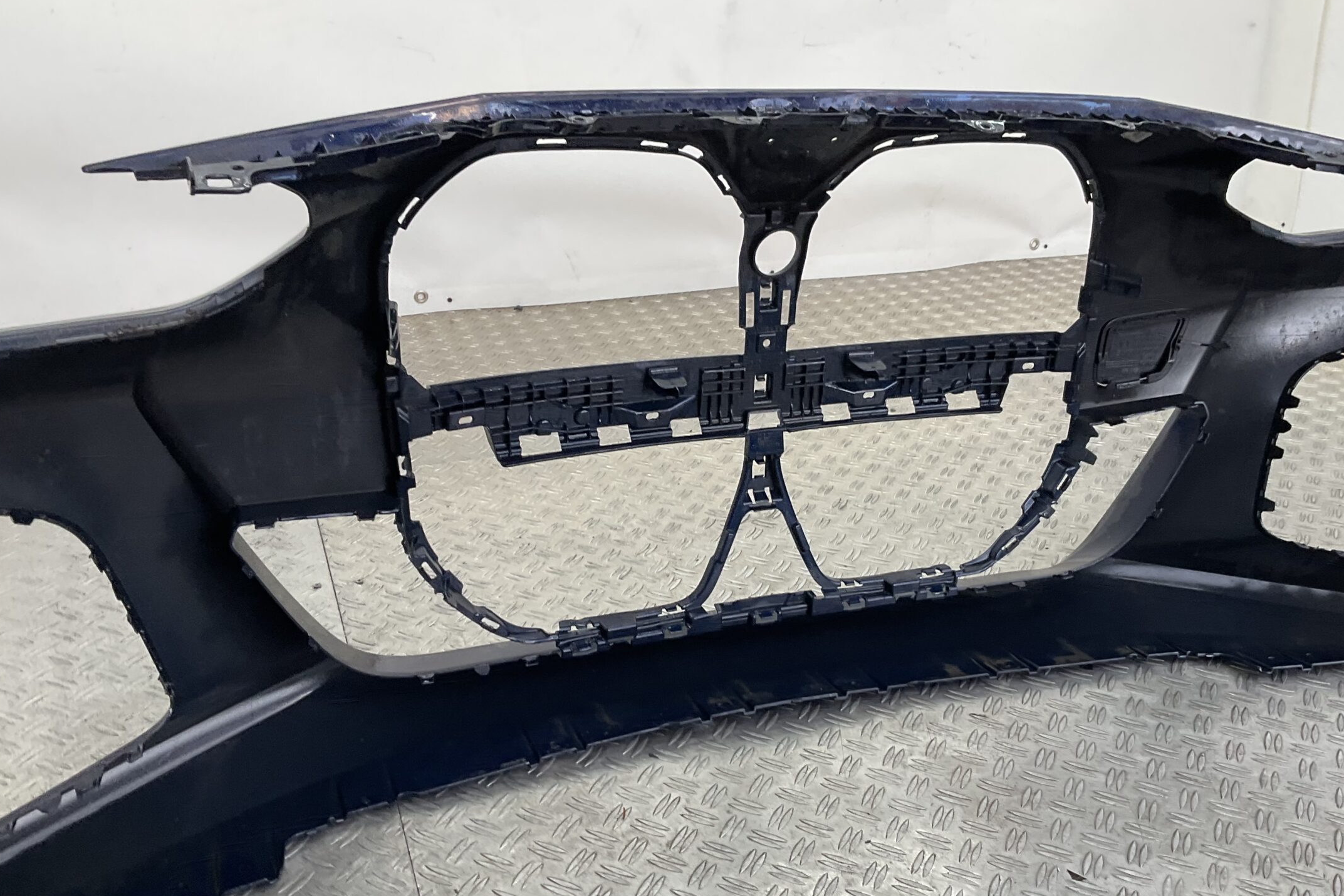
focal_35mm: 36
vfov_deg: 36.8
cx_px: 723
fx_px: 1344
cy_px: 512
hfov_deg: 53.1
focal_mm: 3
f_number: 1.8
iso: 25
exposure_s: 1/120
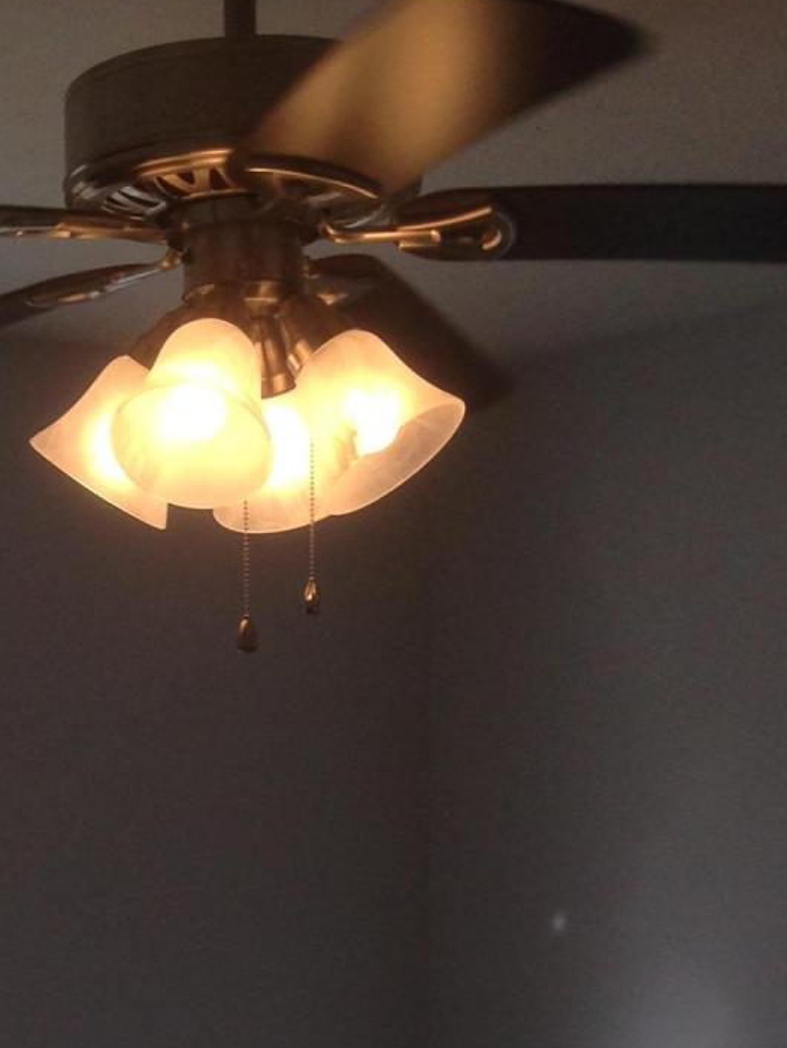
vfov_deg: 18.9
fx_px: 2848
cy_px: 1453
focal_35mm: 94
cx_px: 91
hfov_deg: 15.6
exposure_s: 1/120
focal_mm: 4.12
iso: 50
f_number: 2.4
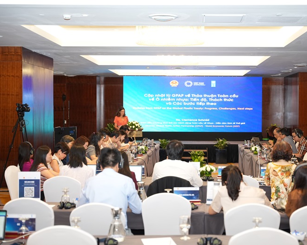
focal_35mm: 57
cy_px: 122
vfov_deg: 26.6
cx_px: 186
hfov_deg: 32.9
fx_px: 518
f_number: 2.8
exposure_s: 1/100
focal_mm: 49.9
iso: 1250
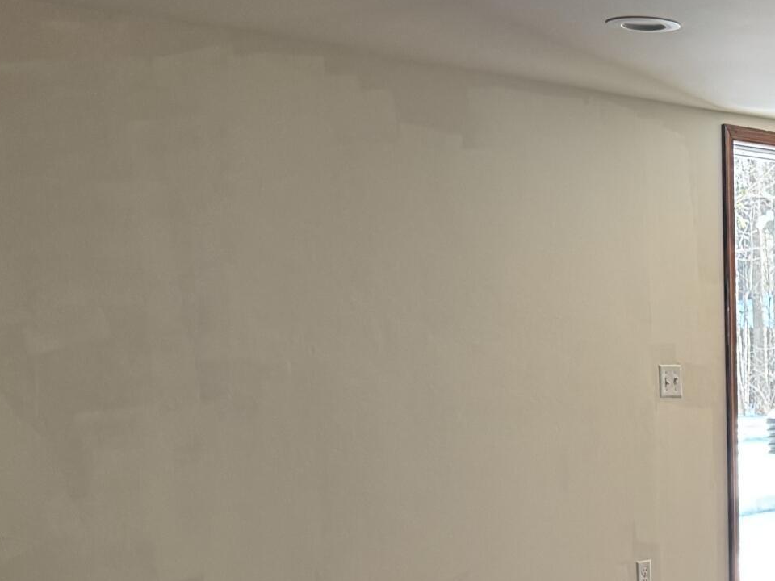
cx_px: 902
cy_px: 568
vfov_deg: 19.1
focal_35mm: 75
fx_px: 1679
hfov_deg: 23.9
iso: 125
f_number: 1.78
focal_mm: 6.76
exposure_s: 1/120
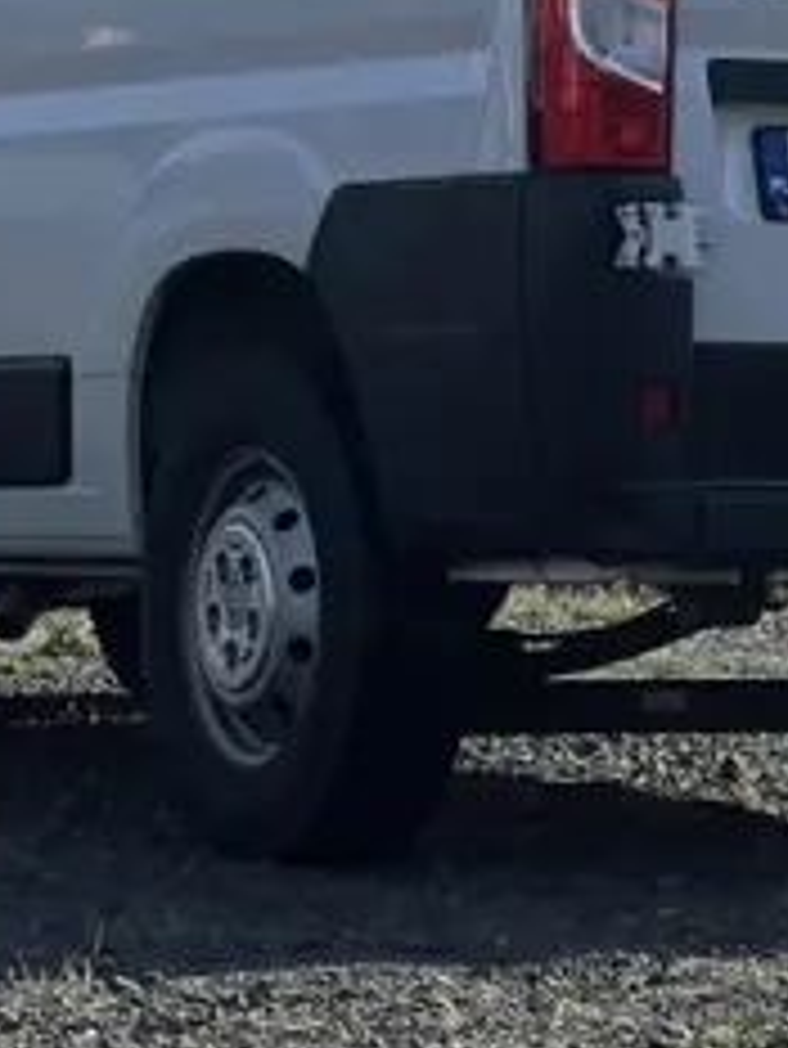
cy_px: -520
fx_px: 8551
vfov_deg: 6.9
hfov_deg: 5.3
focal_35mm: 282
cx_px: 513
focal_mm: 9
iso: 32
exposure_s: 1/1597
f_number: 2.8
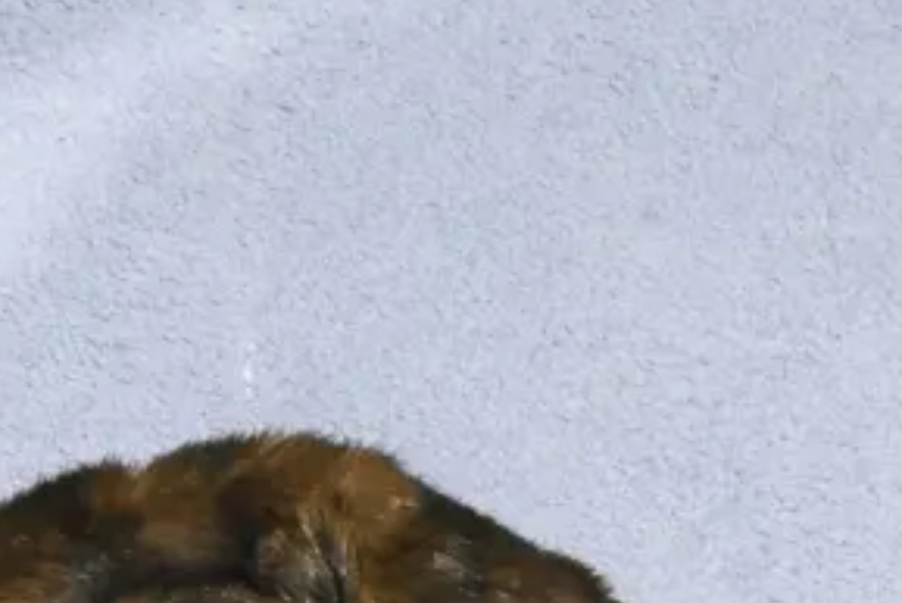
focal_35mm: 162
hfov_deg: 12.7
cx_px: 373
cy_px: 1597
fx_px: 4061
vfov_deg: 7.7
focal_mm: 22
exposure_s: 1/60
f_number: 4.7
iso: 2000
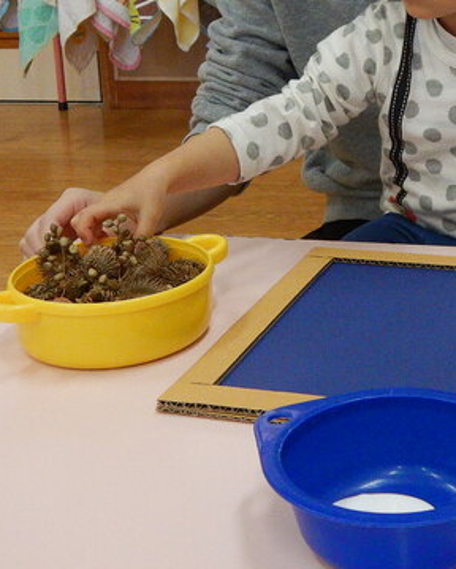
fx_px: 1097
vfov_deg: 28.6
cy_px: 125
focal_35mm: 65
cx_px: 402
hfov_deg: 23.0
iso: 125
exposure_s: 1/50
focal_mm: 4.3
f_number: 2.8
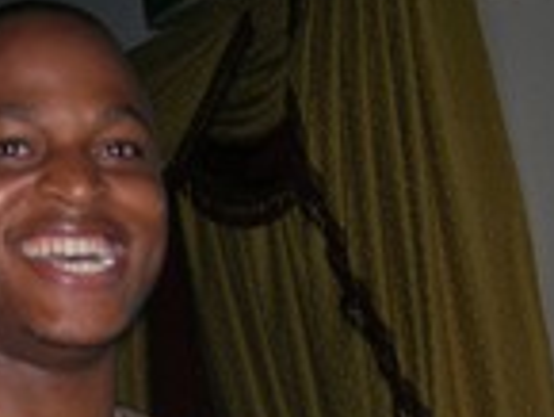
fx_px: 1634
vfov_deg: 14.2
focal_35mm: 102
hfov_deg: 19.0
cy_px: 463
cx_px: 107
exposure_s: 1/60.1
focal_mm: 5.8
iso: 50
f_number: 2.9
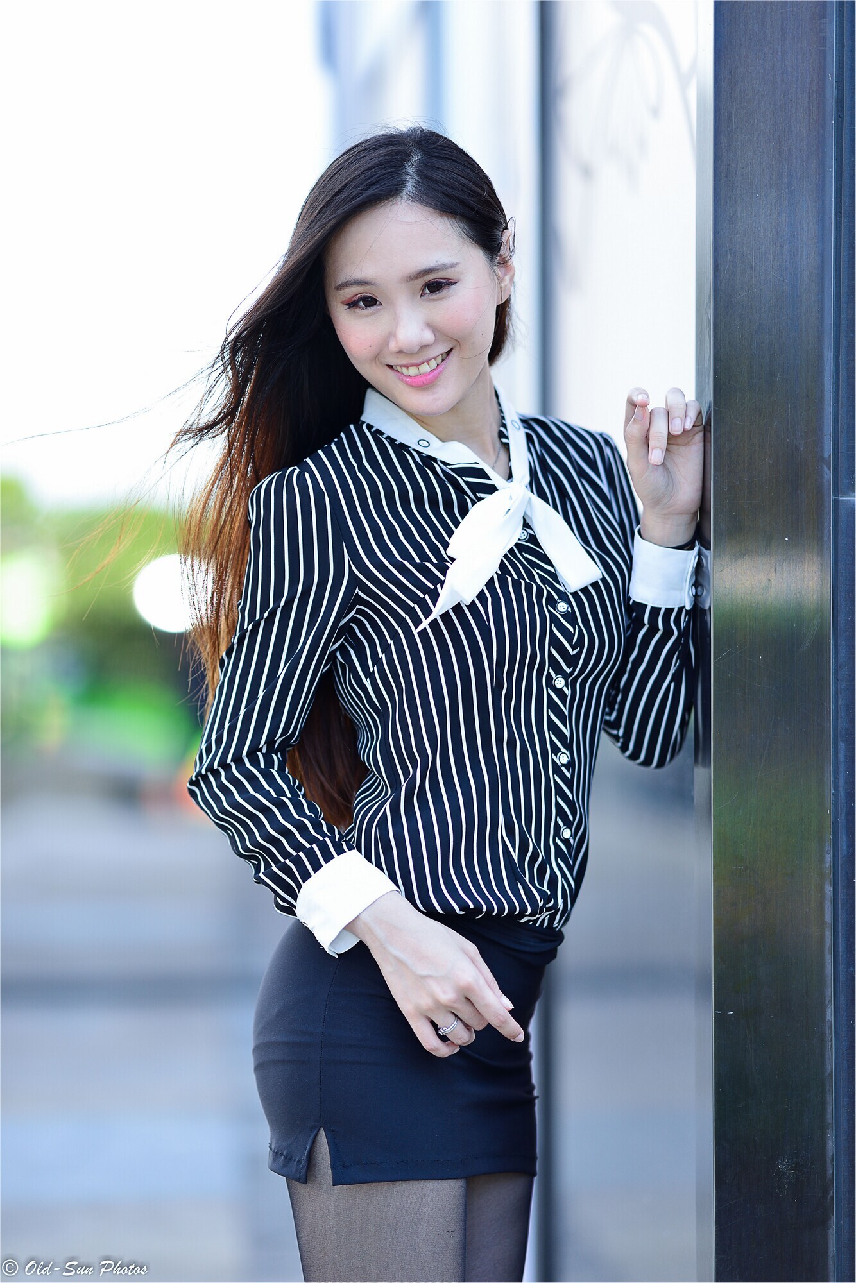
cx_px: 428
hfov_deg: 13.0
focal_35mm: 105
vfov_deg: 19.5
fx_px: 3743
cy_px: 642
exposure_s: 1/640
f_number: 1.4
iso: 100
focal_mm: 105
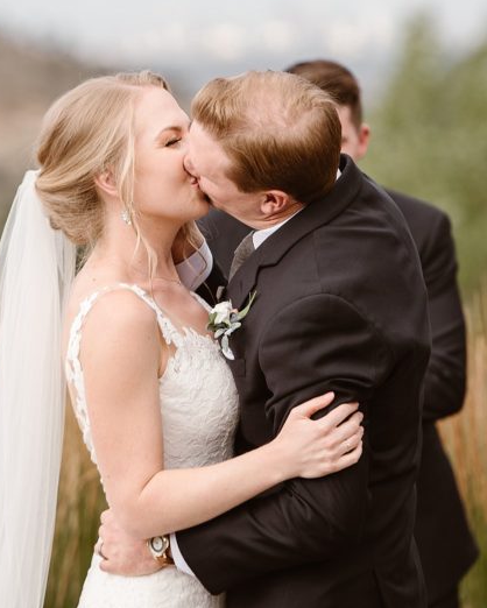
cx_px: 178
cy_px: 183
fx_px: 5474
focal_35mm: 304
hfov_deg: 5.1
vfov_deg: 6.4
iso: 200
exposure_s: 1/1600
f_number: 2.8
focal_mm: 165
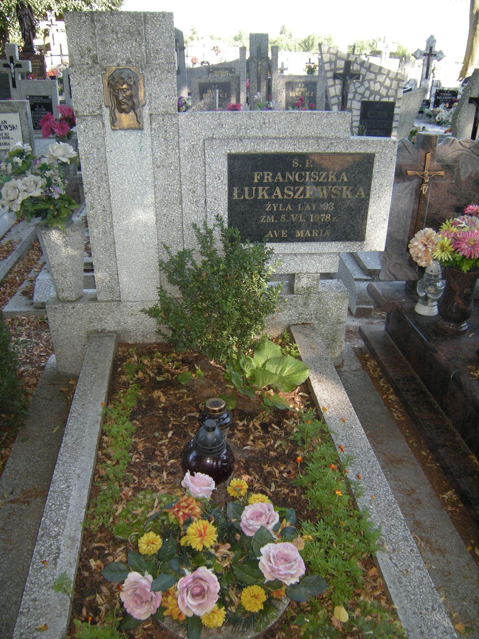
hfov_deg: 49.7
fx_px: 517
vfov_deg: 63.4
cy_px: 320
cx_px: 240
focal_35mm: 28
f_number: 2.8
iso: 67
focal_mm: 4.7
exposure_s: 1/58.3
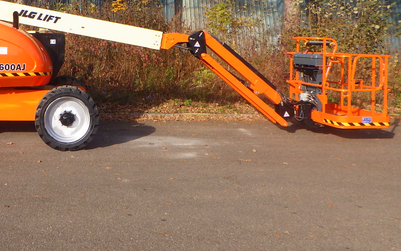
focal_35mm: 46
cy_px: 46
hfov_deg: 42.1
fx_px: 503
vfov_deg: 27.4
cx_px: 98
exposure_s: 1/640
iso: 125
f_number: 4.2
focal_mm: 5
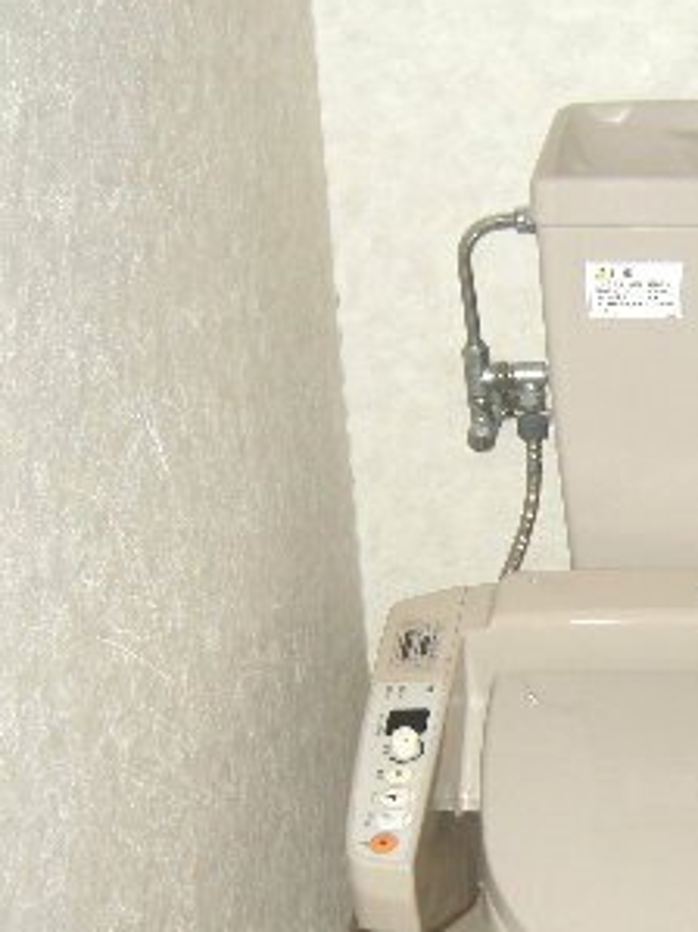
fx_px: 2018
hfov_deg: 19.0
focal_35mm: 75
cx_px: 720
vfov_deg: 25.6
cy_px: 733
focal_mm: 7.5
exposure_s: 1/60
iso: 64
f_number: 2.7
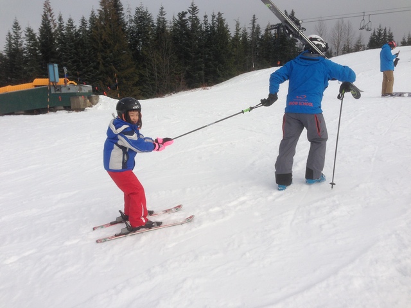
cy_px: 154
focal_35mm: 33
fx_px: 392
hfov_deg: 55.4
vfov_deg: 42.9
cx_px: 206
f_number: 2.4
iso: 50
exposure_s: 1/1869
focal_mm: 4.13
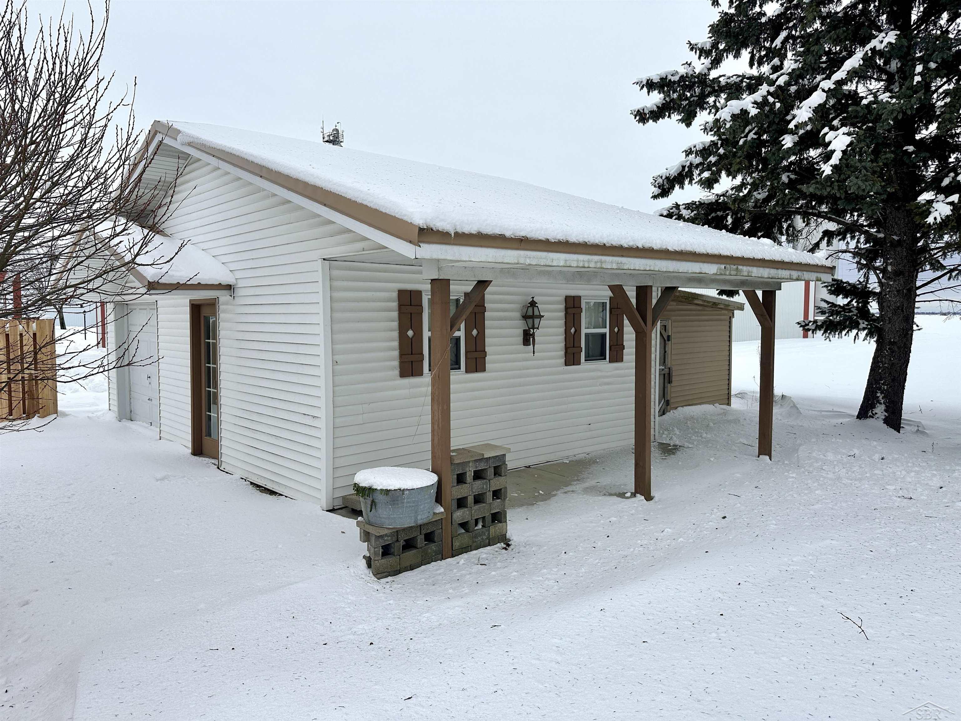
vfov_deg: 56.8
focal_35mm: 24
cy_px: 360
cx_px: 480
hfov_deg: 71.6
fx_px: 666
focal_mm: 6.86
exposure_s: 1/5525
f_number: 1.78
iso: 80
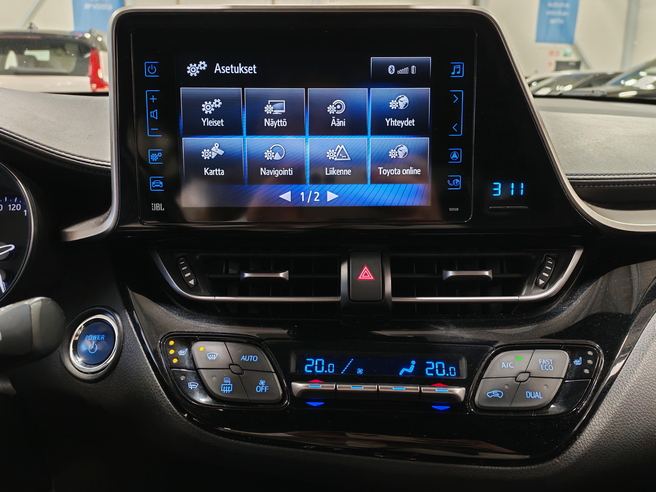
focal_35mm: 31
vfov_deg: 45.4
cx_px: 328
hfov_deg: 58.4
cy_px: 246
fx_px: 587
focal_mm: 6.12
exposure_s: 1/50
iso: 1000
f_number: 1.9
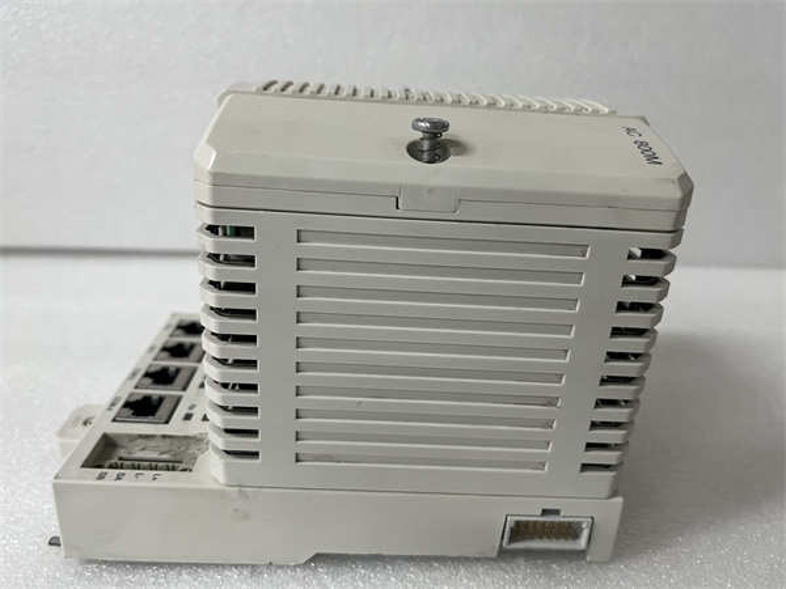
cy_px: 294
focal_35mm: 26
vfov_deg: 53.1
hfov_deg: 67.3
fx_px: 590
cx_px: 393
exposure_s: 1/50
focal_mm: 5.1
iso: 80
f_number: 1.6
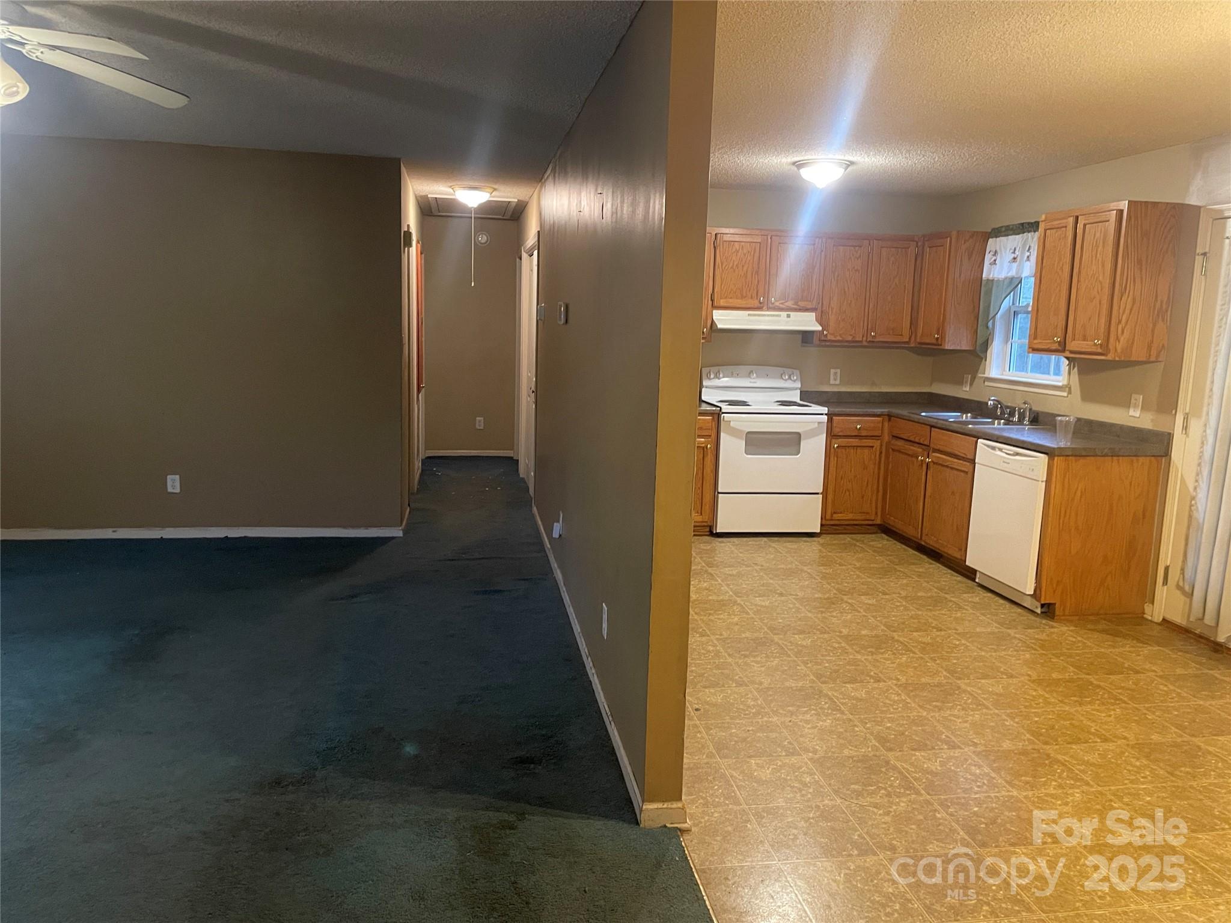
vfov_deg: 53.1
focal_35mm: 26
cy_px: 462
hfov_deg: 67.3
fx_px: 925
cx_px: 616
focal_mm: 4.2
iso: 500
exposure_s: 1/30
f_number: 1.6
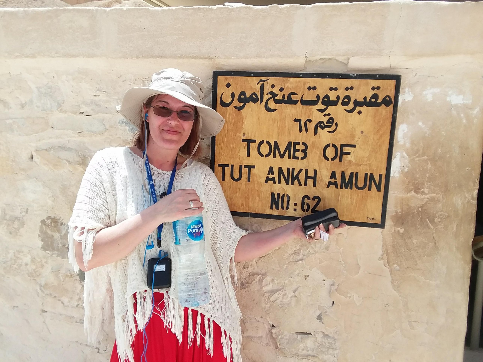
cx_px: 242
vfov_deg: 48.2
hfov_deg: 61.7
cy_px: 181
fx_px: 405
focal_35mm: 29
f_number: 1.9
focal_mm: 2.47
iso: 40
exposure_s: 1/1099
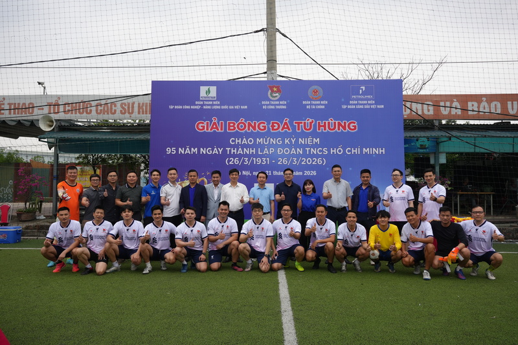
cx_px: 259
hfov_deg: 63.3
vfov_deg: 44.7
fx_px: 420
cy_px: 172
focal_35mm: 29
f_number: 7.1
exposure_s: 1/200
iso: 250
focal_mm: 29.2
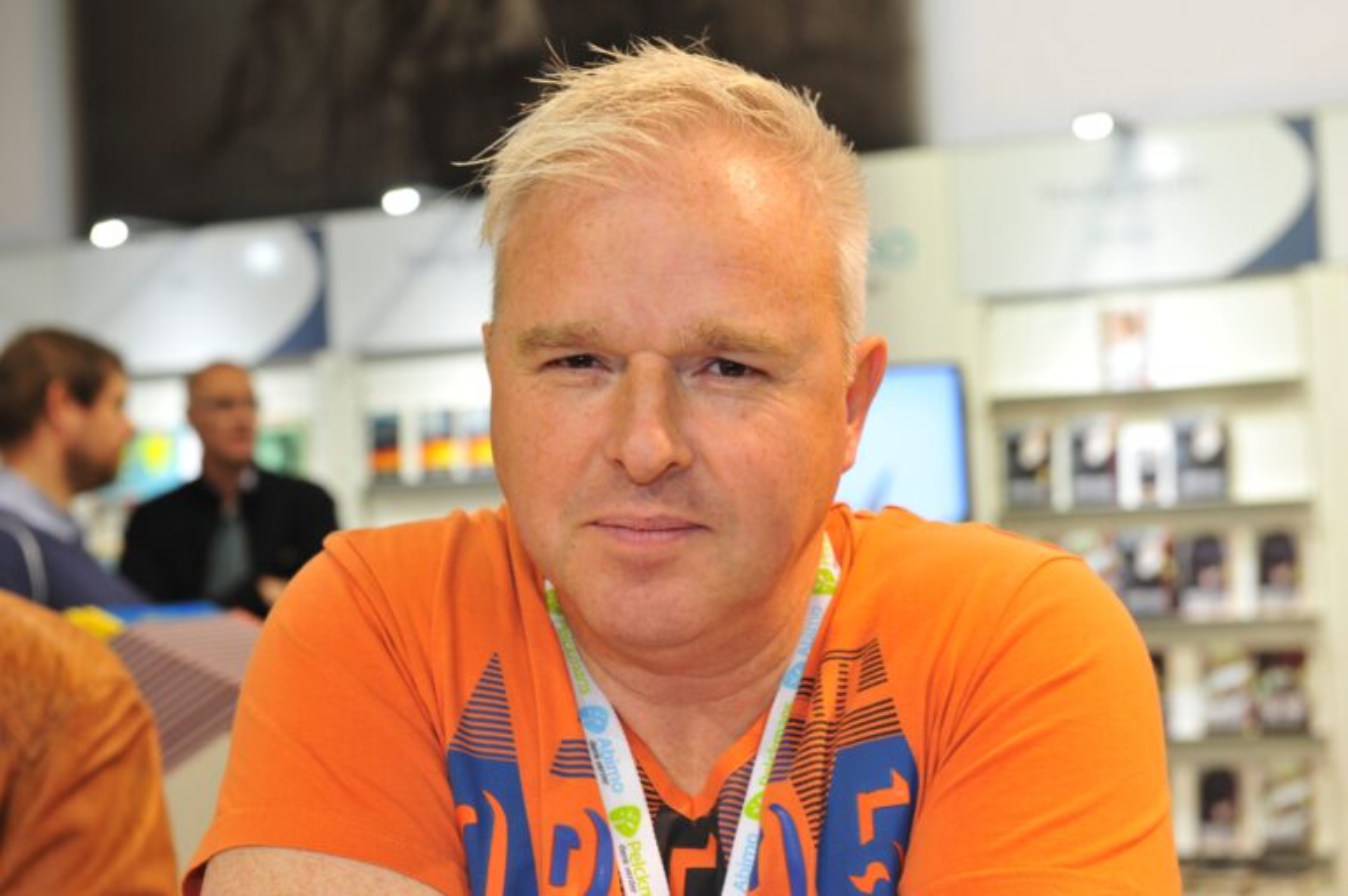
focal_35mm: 70
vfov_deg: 19.4
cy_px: 448
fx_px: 2619
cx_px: 674
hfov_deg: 28.9
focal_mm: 70
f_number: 5.6
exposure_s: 1/80
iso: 1000
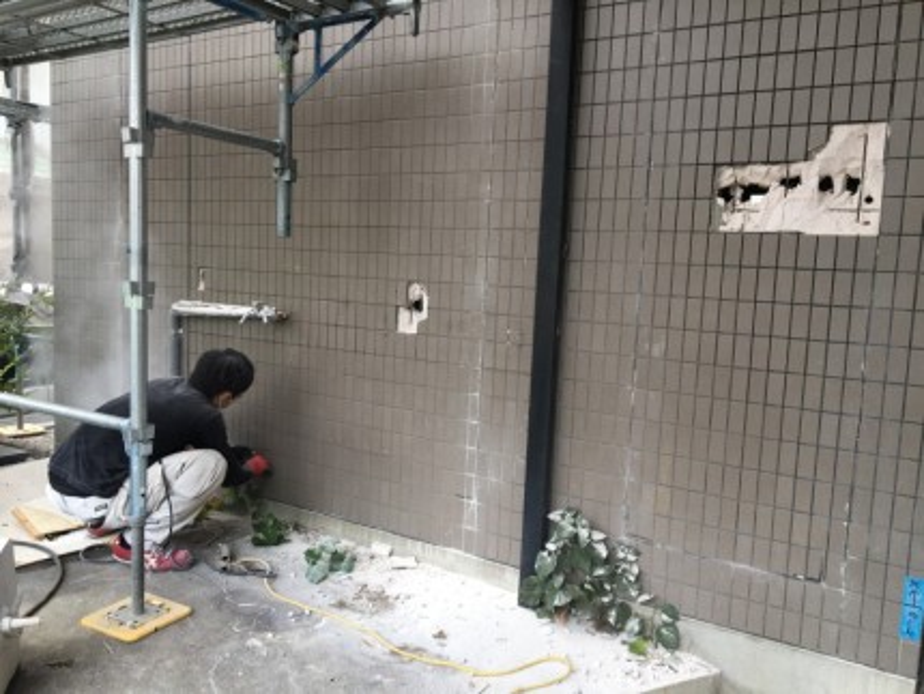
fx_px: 775
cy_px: 347
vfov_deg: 48.3
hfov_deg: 61.6
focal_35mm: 29
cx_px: 462
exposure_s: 1/120
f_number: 2.2
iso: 25
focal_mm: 4.15
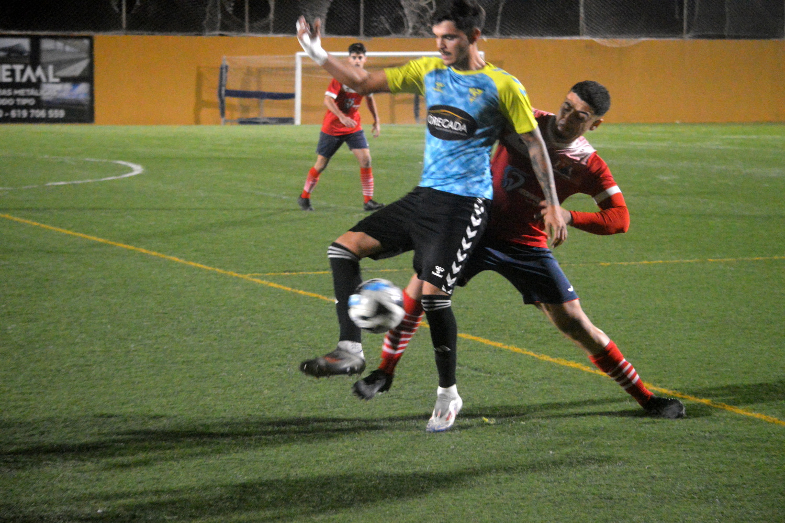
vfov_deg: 14.7
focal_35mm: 93
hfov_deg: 21.9
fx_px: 2027
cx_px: 392
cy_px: 262
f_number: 4.5
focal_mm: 62
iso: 6400
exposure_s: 1/160
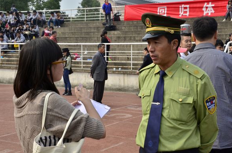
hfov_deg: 32.5
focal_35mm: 62
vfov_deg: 21.8
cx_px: 118
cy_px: 74
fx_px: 398
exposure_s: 1/400
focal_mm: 40
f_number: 14
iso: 400
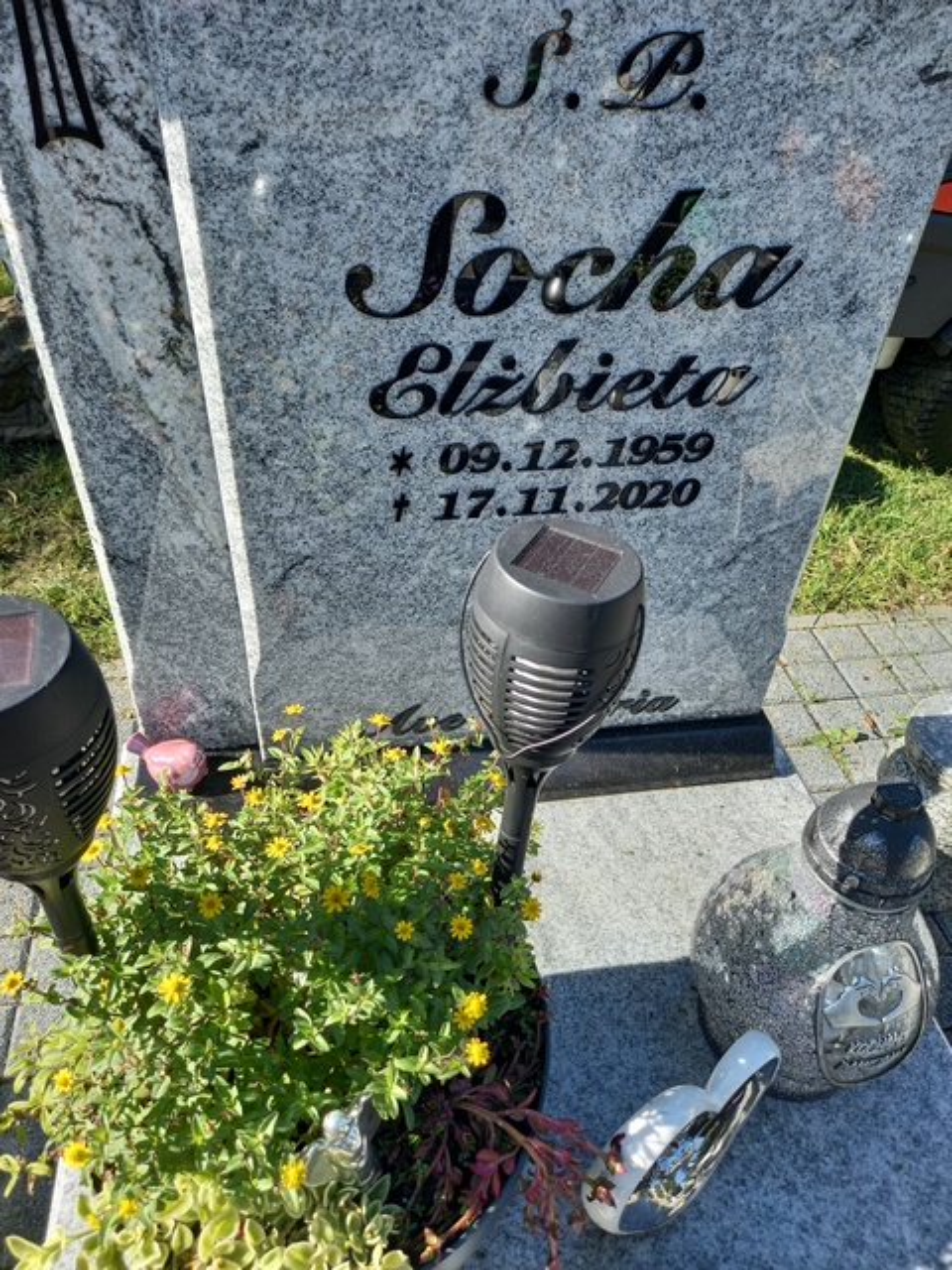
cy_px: 635
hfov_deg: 54.9
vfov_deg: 69.4
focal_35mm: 25
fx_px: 917
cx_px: 476
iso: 25
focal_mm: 4.6
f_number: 2
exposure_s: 1/196
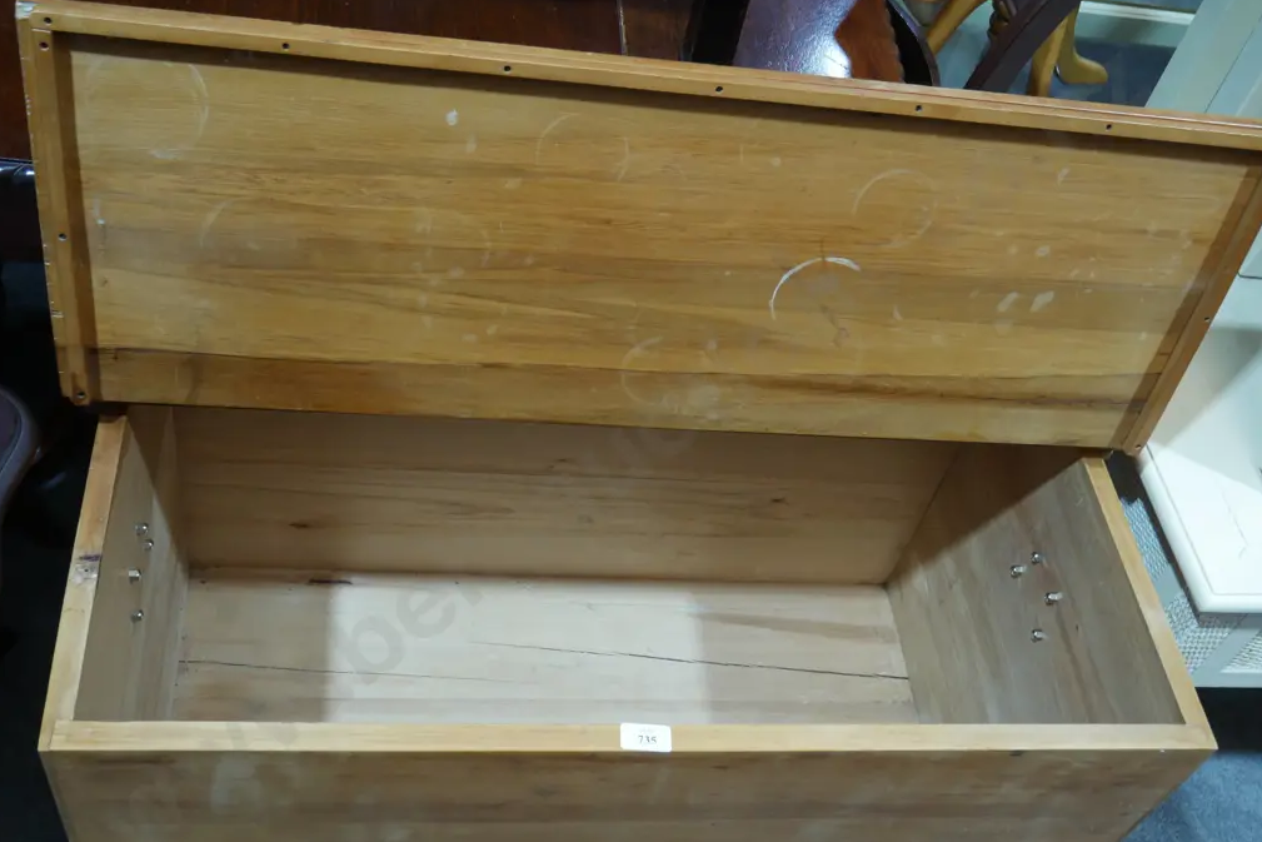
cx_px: 624
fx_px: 1332
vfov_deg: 35.0
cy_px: 457
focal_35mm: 38
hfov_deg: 50.7
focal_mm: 18
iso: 500
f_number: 4
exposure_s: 1/60
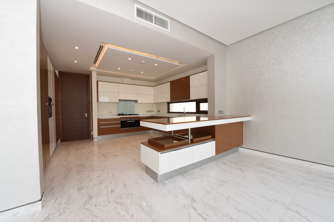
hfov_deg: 104.3
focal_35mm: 14
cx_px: 167
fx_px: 130
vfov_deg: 81.2
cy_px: 111
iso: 320
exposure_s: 1/80
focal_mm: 14
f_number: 8
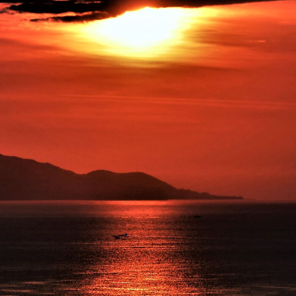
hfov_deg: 5.5
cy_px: 214
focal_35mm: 320
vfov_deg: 5.5
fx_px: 3096
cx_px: 40
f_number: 8
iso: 100
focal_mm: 82
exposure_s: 1/250
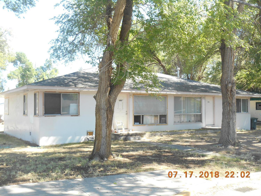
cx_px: 130
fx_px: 309
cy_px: 98
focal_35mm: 41
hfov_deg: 45.8
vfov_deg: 35.1
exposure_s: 1/80
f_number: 3.9
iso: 80
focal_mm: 7.2
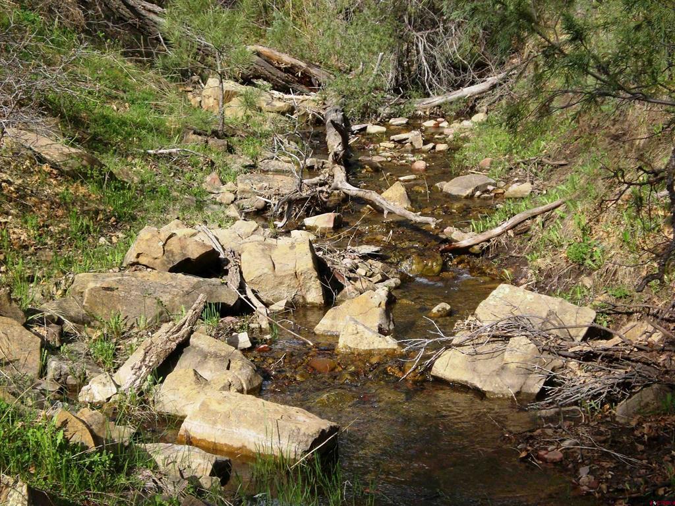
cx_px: 338
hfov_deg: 26.0
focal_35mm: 75
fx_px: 1462
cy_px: 253
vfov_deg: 19.6
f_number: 4.5
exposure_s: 1/250
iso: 50
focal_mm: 12.47
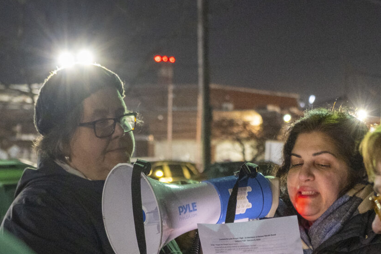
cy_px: 332
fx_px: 1471
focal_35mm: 139
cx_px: 314
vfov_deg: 9.7
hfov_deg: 14.7
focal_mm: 29.9
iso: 800
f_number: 2.8
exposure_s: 1/30
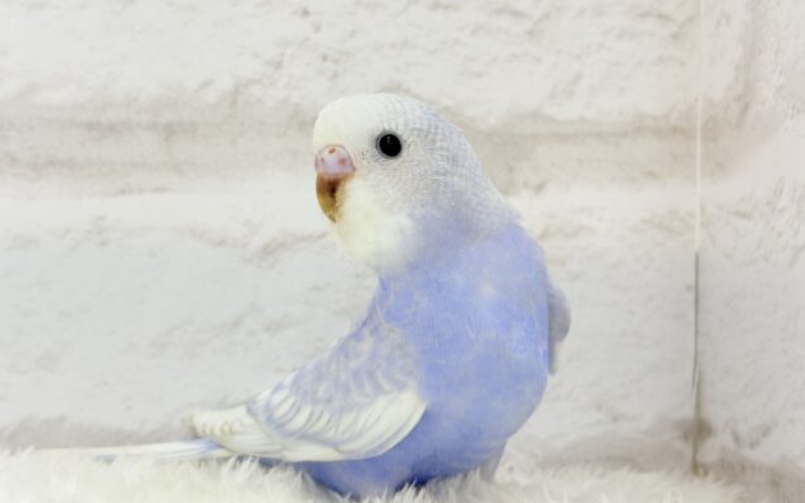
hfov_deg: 36.3
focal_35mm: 56
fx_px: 1229
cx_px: 405
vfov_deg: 23.2
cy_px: 248
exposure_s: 1/50
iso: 50
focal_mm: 5.96
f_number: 1.6
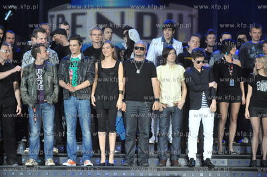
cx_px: 134
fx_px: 889
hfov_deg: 17.1
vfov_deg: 11.4
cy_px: 88
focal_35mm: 120
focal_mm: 120
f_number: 5.6
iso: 3200
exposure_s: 1/250
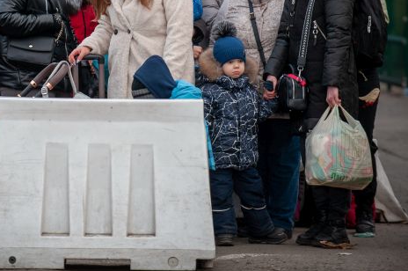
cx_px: 63
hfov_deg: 6.0
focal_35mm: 345
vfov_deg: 4.0
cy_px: 49
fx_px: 3905
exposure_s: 1/500
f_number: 4
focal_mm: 200
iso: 800
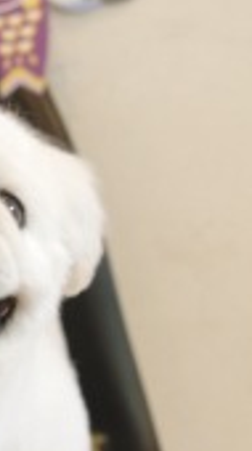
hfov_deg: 9.8
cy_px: 316
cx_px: -53
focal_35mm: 121
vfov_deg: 17.7
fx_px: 1445
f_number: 4
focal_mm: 33
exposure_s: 1/80
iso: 800
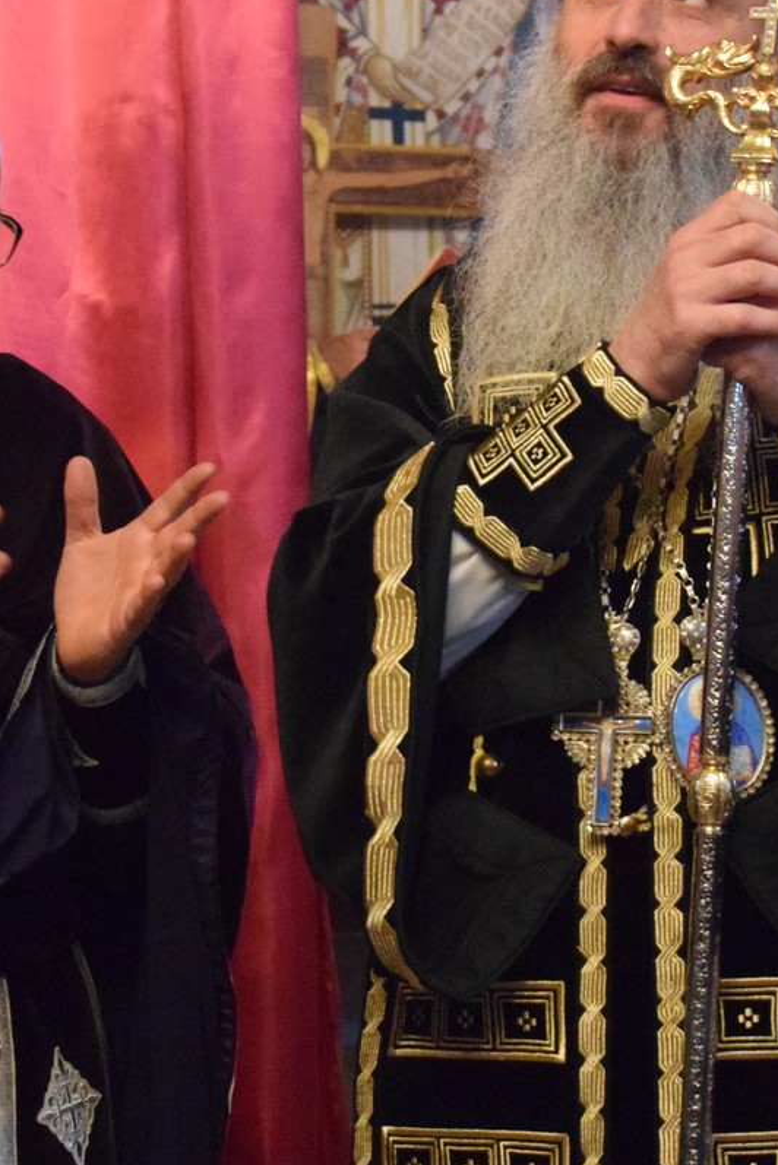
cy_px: 497
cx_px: 462
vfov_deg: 18.9
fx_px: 3498
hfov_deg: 12.7
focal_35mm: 108
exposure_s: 1/40
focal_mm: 30
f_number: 4.2
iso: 6400
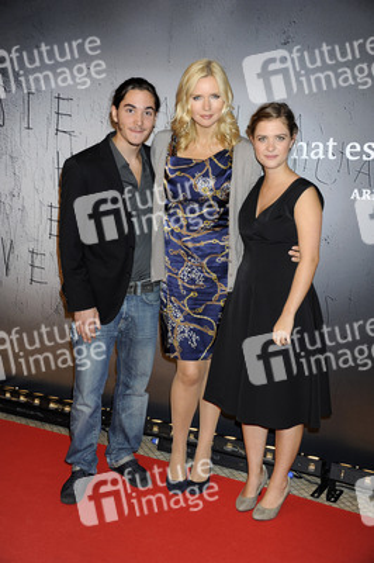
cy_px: 282
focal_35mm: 48
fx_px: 749
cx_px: 187
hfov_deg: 28.0
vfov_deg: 41.1
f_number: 5.6
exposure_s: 1/160
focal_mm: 48
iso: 640
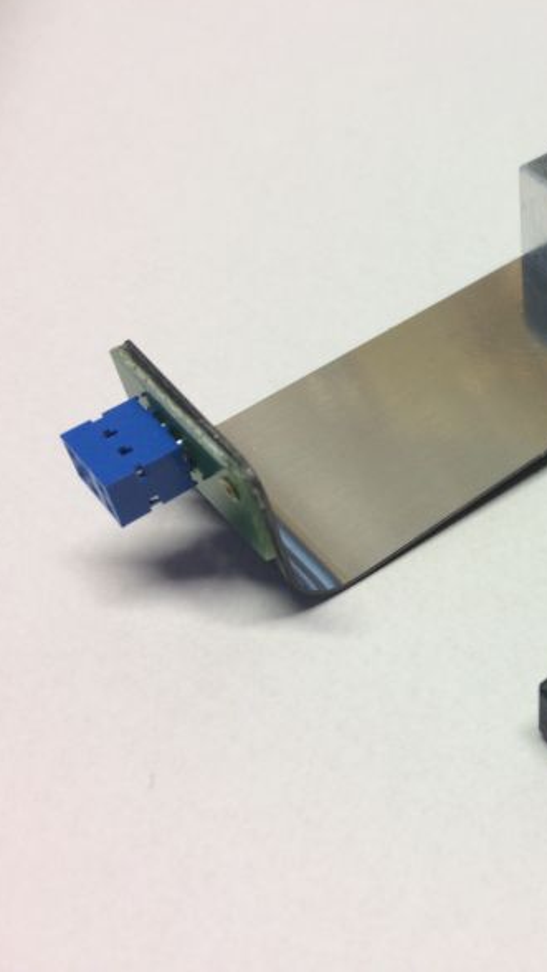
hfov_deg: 25.7
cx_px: 597
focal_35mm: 43
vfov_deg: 47.3
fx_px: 1108
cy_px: 478
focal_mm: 4.15
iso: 50
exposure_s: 1/50
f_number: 2.2
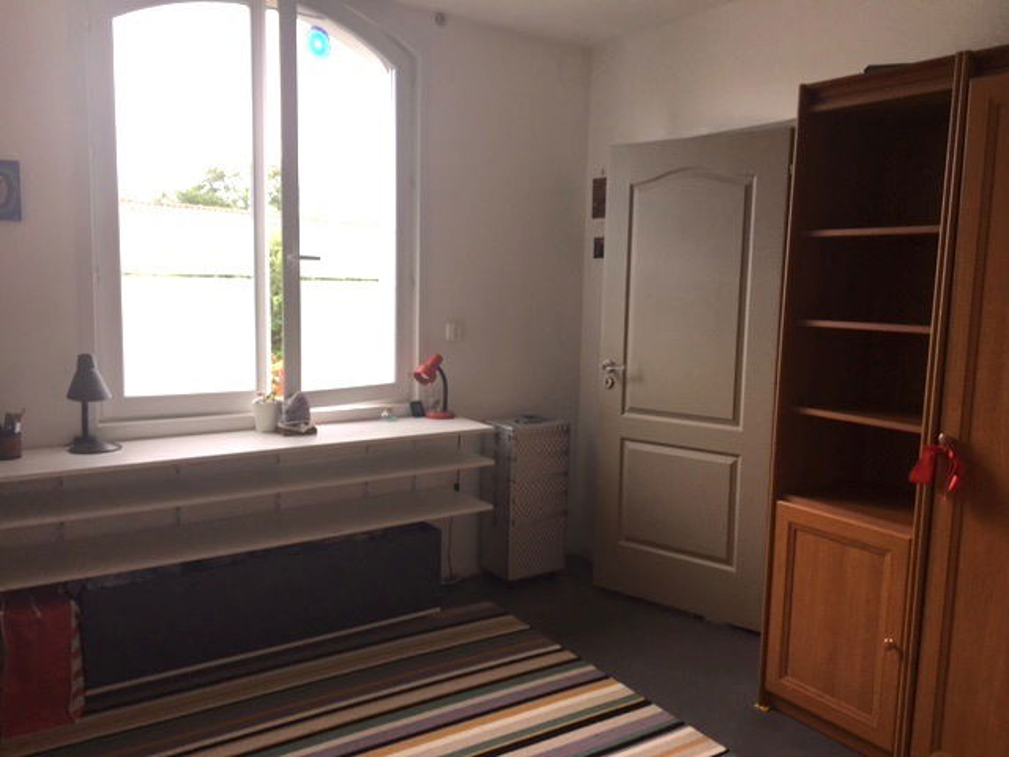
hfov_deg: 61.7
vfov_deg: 48.2
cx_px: 504
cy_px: 378
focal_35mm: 29
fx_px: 845
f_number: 2.2
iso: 25
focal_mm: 4.15
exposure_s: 1/50
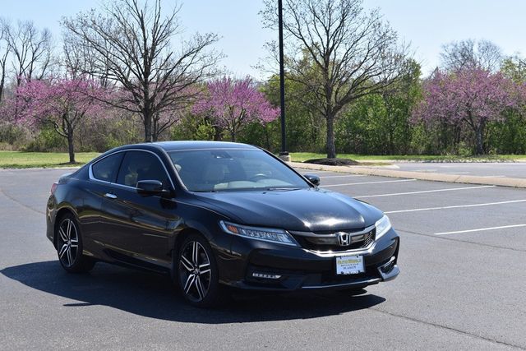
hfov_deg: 29.2
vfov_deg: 19.7
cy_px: 176
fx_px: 1008
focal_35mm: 69
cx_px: 263
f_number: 8
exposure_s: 1/250
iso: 110
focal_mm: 46
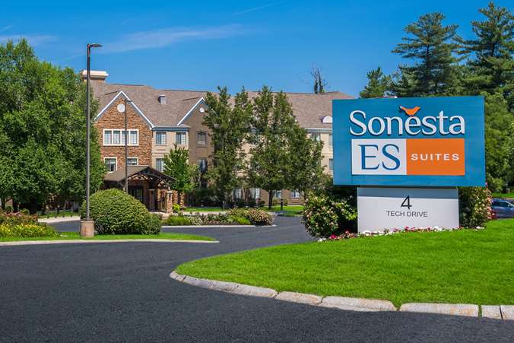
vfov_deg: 25.4
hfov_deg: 36.9
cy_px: 121
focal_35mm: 53
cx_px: 146
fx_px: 757
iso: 200
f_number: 8
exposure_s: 1/500
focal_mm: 35
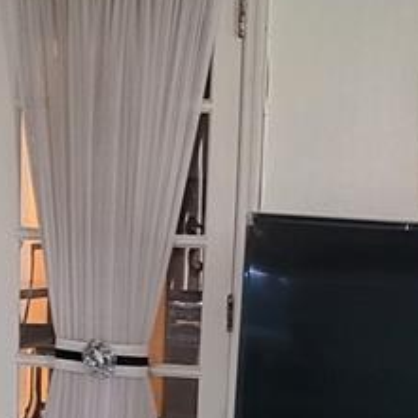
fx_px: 1571
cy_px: 566
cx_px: 176
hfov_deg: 15.1
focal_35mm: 115
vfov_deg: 14.4
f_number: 1.8
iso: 500
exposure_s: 1/40
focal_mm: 5
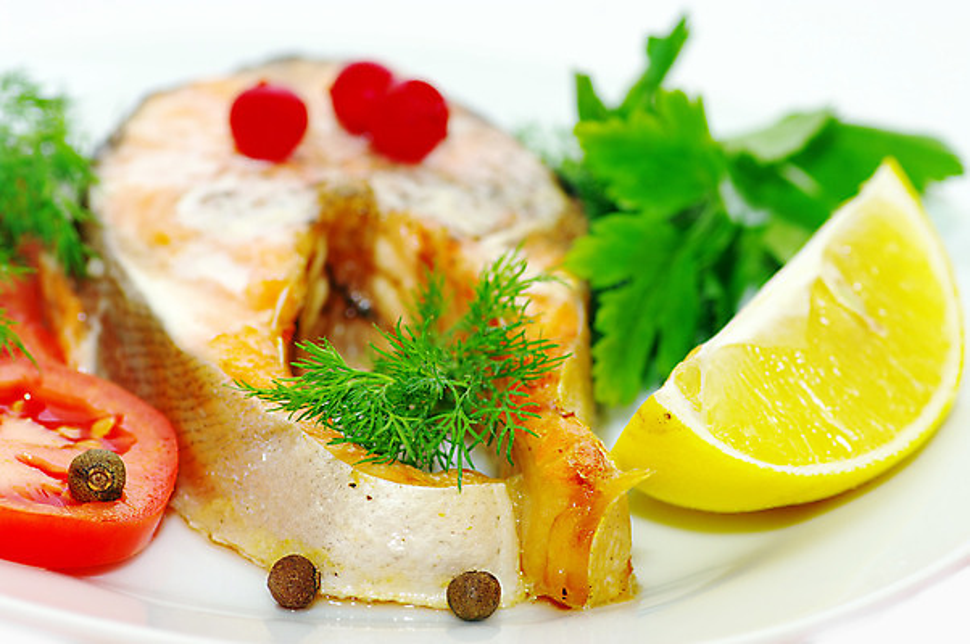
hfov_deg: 13.7
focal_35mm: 150
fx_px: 4037
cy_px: 322
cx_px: 485
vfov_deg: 9.1
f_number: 6.7
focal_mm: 100
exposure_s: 1/180
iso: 100
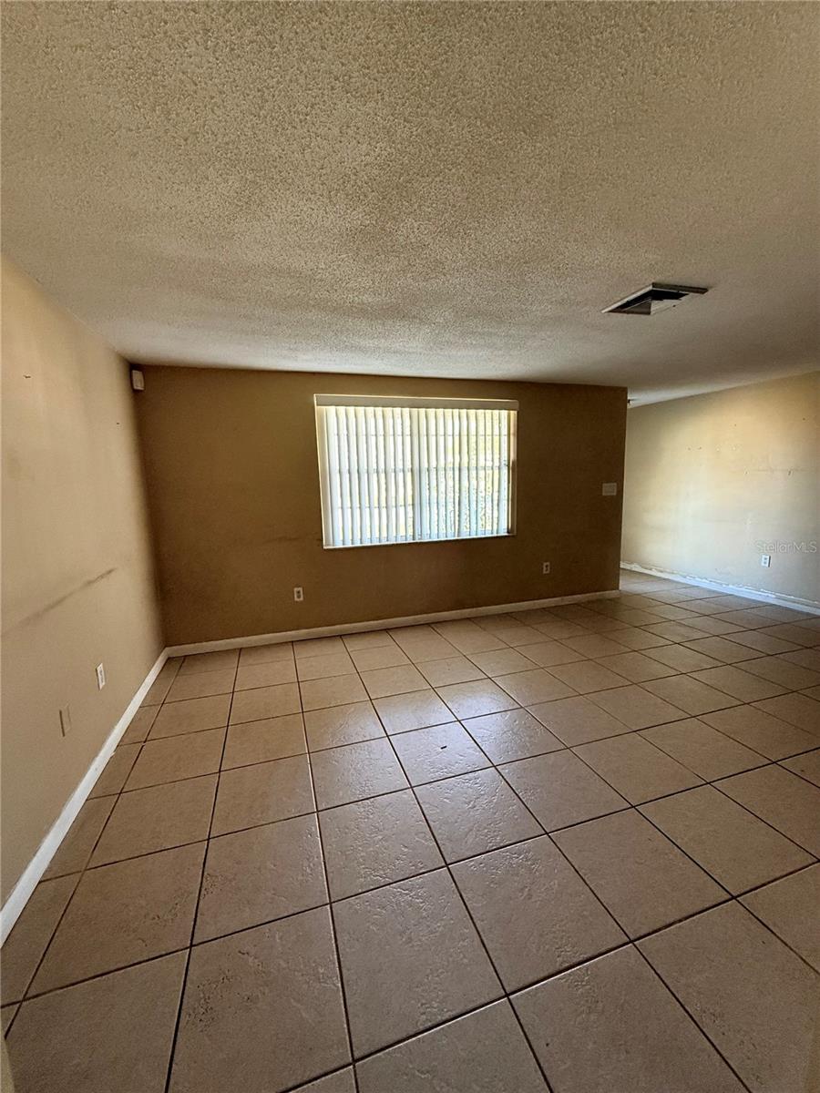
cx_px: 410
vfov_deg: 102.1
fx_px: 442
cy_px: 546
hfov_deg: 85.7
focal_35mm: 14
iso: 320
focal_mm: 2.22
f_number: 2.2
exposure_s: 1/85
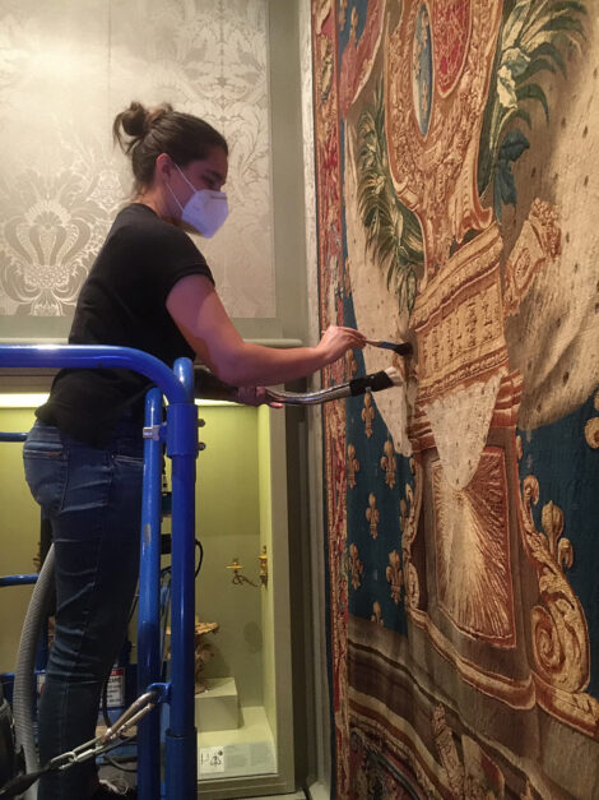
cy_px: 400
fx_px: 669
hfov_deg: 48.2
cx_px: 300
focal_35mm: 29
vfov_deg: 61.7
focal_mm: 4.15
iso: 250
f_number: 2.2
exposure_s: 1/15
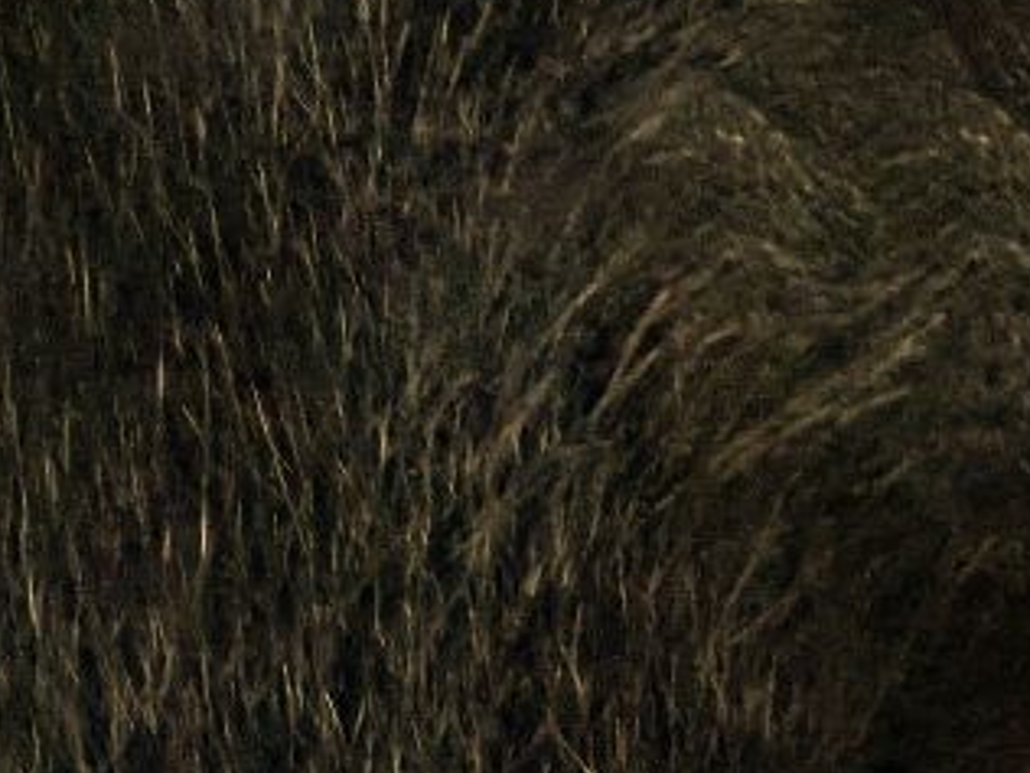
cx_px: 1056
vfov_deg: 2.3
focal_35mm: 658
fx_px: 19579
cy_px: -258
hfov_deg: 3.0
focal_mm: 60
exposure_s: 1/100
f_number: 6.3
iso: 2500
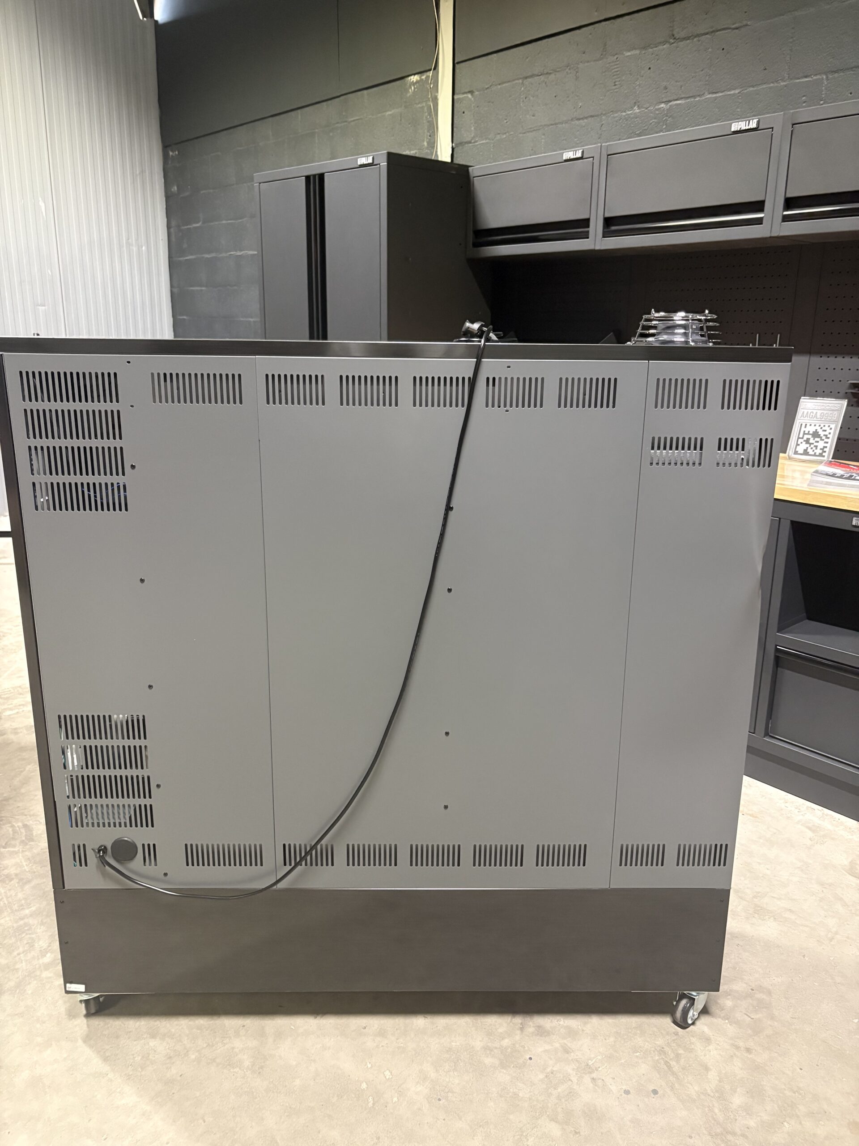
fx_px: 860
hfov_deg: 53.1
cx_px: 430
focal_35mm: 26
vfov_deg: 67.3
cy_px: 573
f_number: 1.6
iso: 400
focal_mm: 5.96
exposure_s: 1/33
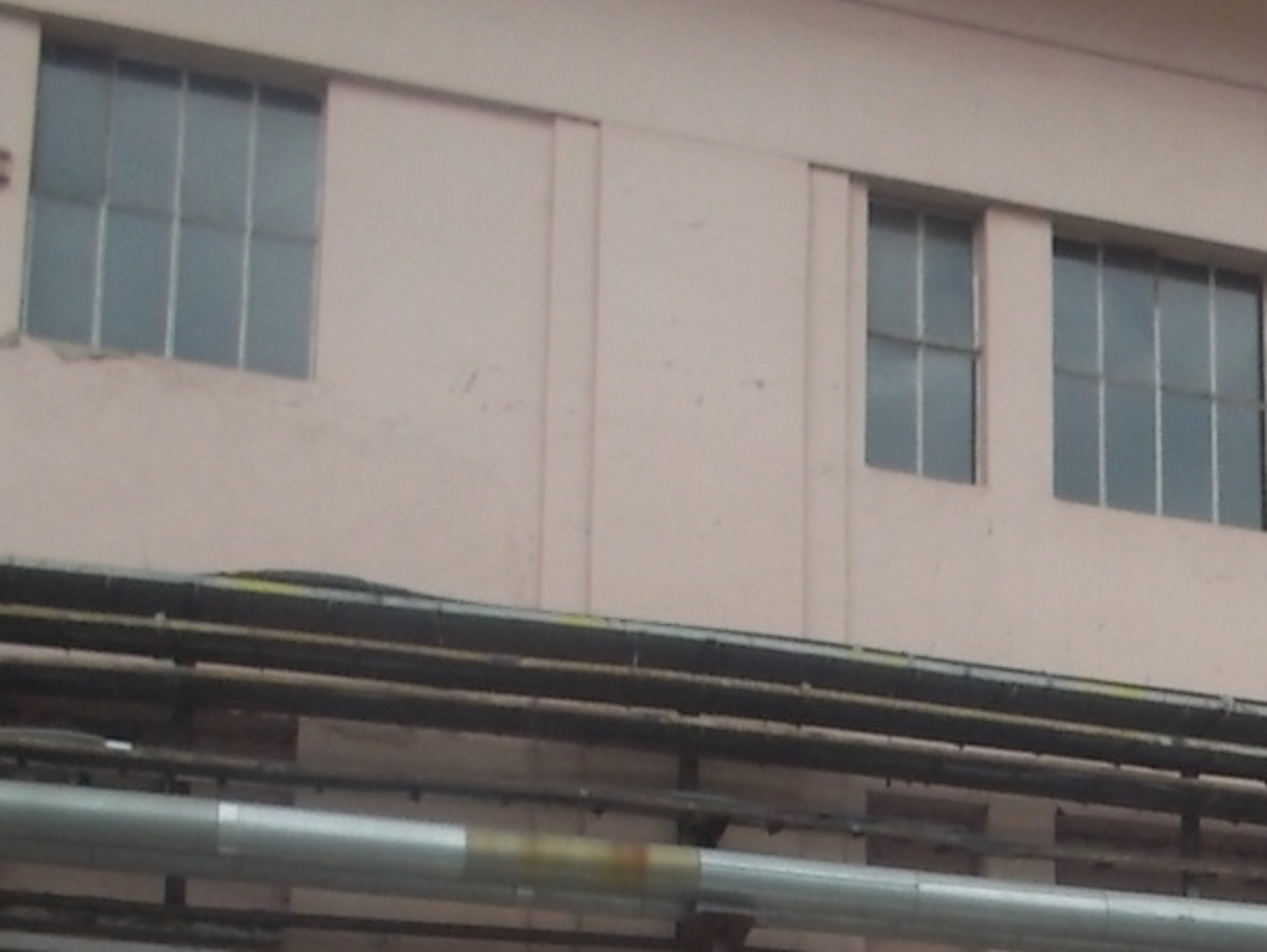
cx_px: 1371
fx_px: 2893
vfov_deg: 17.5
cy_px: 1230
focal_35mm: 79
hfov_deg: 23.3
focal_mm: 4.1
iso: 80
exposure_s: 1/500
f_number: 3.3
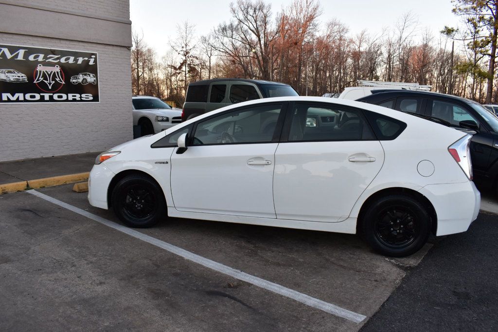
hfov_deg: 67.4
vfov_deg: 47.9
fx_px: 373
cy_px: 166
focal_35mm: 27
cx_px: 249
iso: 400
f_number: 8
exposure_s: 1/50
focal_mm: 18
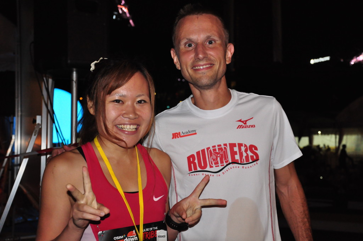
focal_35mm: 48
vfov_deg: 28.0
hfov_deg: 41.2
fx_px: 483
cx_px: 182
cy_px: 120
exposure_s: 1/100
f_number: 4.2
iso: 1600
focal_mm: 32
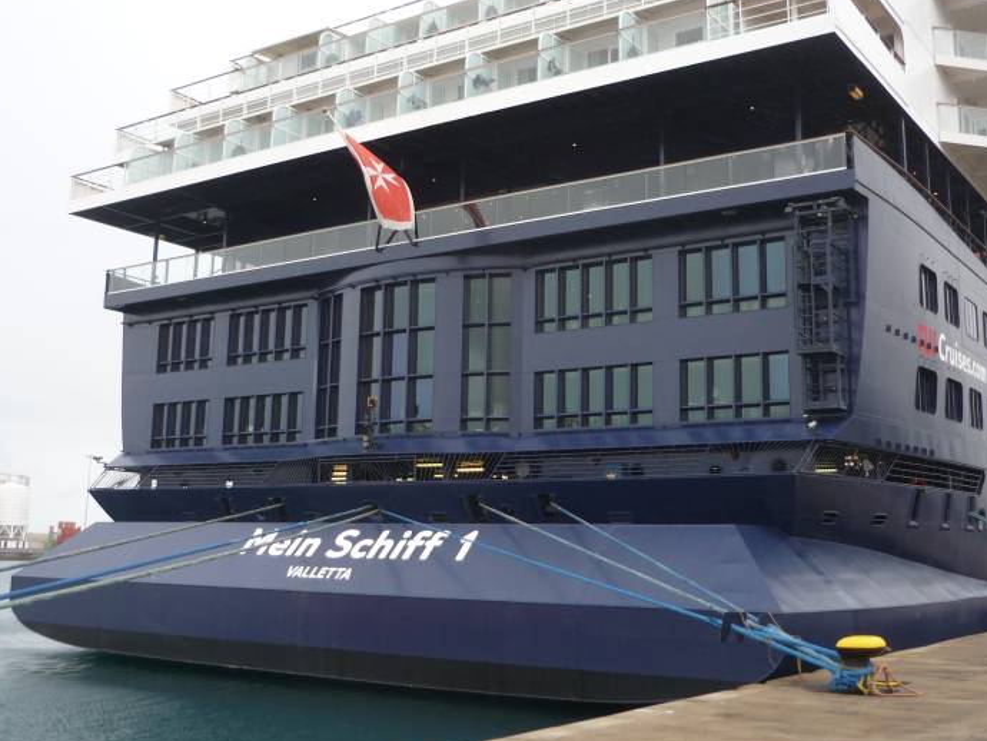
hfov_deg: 47.8
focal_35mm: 39
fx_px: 1112
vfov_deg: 36.8
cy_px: 329
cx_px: 504
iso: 100
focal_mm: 5.5
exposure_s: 1/320
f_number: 2.8
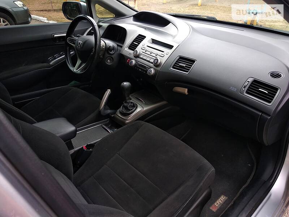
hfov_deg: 67.3
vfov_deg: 53.1
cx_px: 144
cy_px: 108
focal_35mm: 26
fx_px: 217
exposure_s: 1/100
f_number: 2.2
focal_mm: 3.8
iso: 125
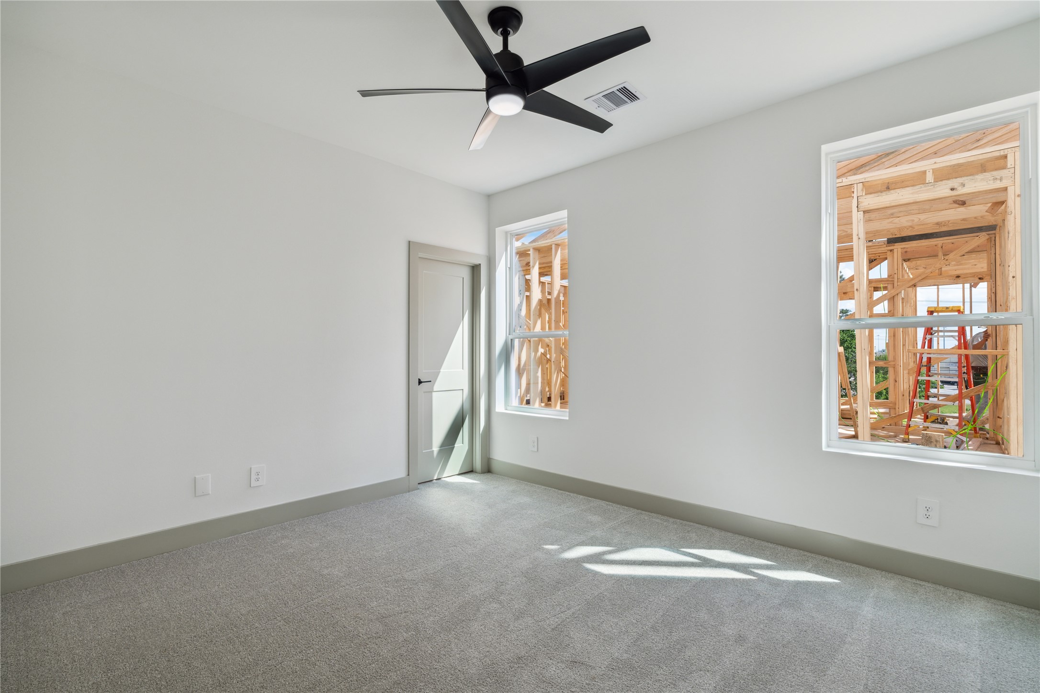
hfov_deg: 96.7
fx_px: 462
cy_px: 346
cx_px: 520
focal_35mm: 16
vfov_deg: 73.7
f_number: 9
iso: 200
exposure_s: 1/20
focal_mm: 16
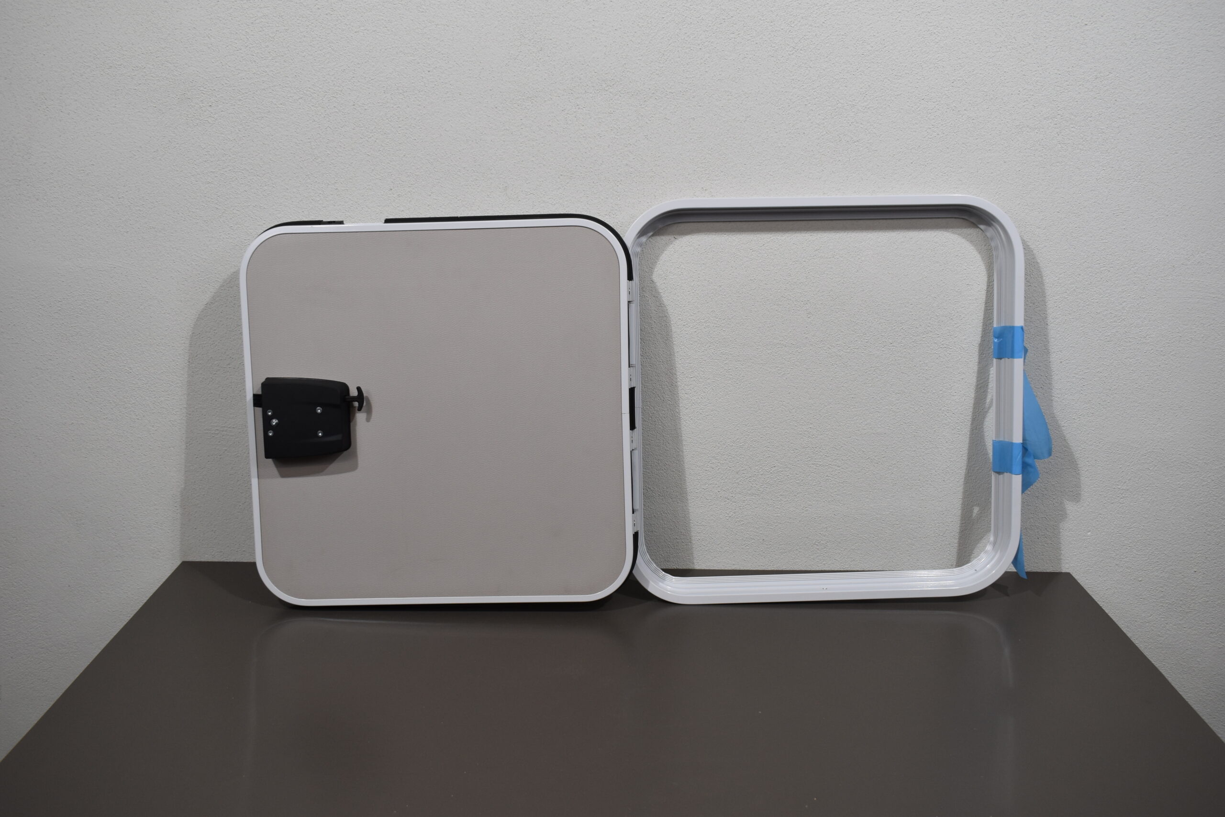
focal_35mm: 33
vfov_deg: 40.0
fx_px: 1123
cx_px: 612
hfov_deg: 57.2
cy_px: 408
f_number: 5.6
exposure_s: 1/125
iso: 400
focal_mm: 22
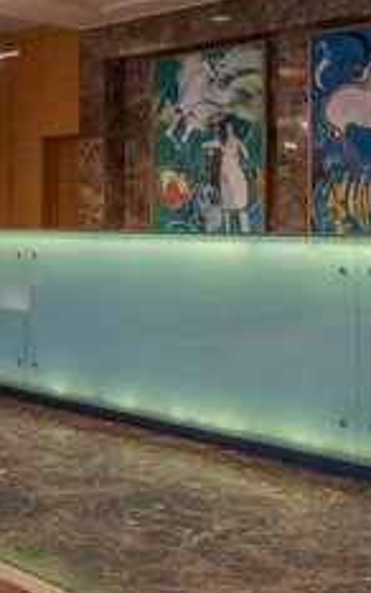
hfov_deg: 21.4
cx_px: -84
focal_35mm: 56
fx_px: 904
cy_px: 251
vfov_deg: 36.2
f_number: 9
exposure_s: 1/30
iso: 100
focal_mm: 16
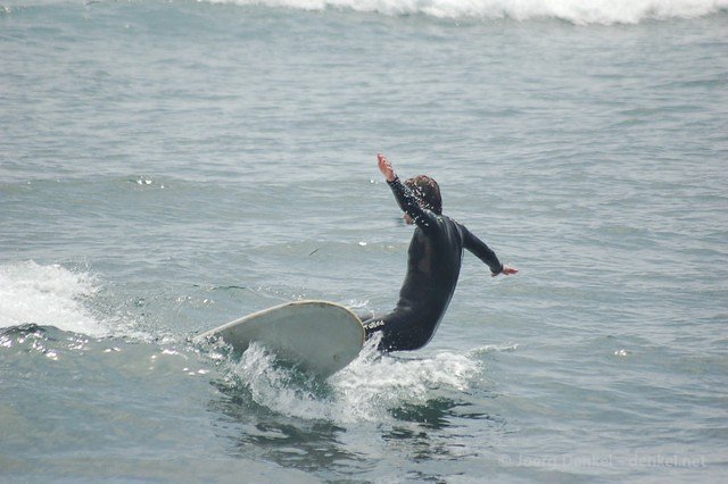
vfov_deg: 3.1
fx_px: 9095
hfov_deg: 4.6
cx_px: 364
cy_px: 242
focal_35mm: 450
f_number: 6
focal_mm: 300
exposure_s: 1/1500
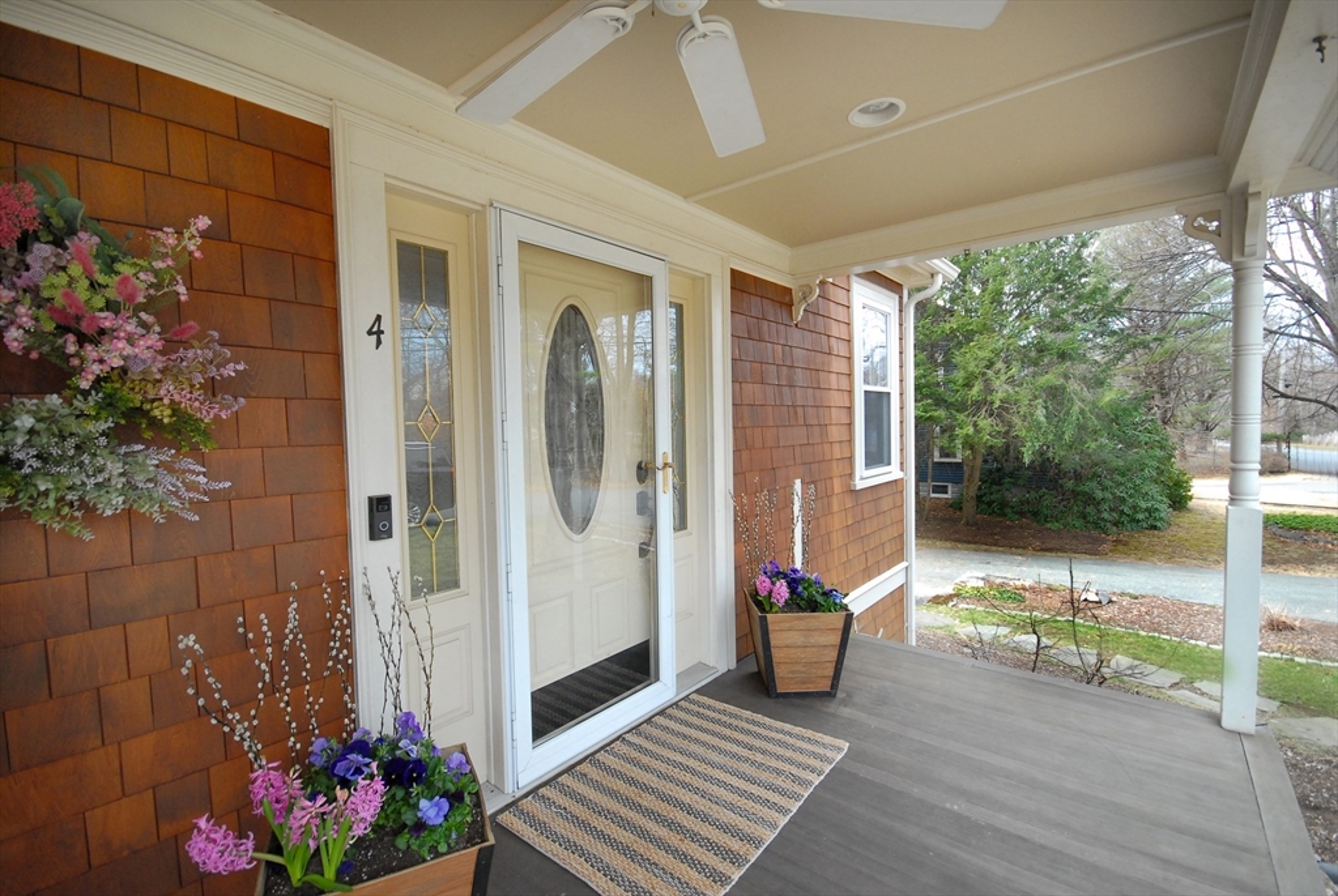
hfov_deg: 100.3
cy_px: 448
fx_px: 558
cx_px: 669
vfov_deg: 77.5
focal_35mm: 15
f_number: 5
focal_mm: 10
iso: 400
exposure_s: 1/125
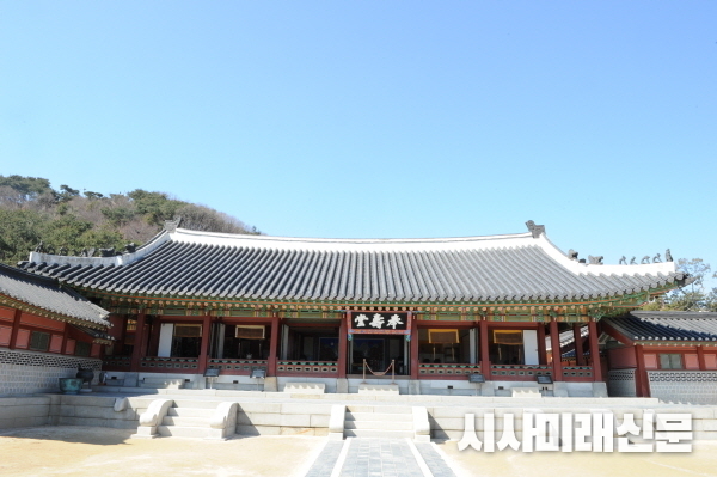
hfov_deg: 73.8
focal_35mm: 24
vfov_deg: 53.1
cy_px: 238
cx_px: 358
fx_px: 478
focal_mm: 24
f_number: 20
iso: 1000
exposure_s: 1/125
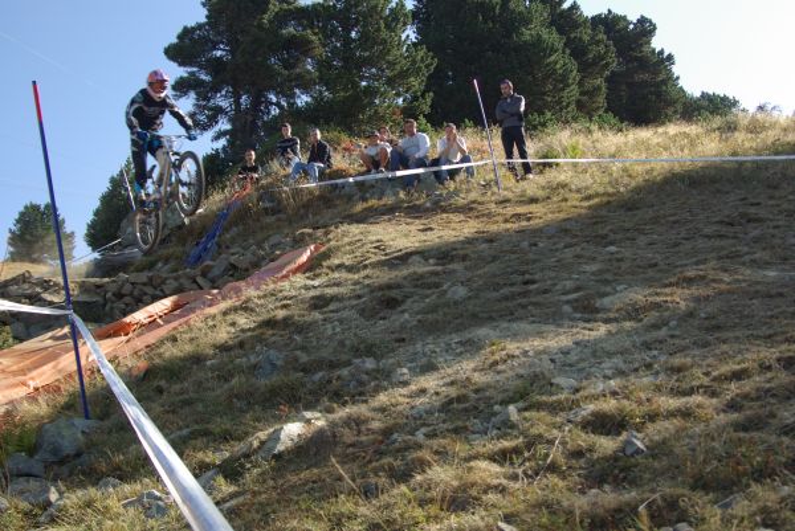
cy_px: 266
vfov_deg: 31.9
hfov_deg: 46.4
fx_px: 928
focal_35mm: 42
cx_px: 398
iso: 100
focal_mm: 28
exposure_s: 1/125
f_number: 6.7
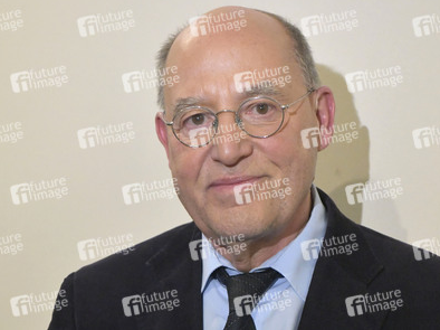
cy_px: 163
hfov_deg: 25.3
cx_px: 233
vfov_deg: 19.1
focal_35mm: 77
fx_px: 978
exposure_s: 1/125
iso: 5000
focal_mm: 70
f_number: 5
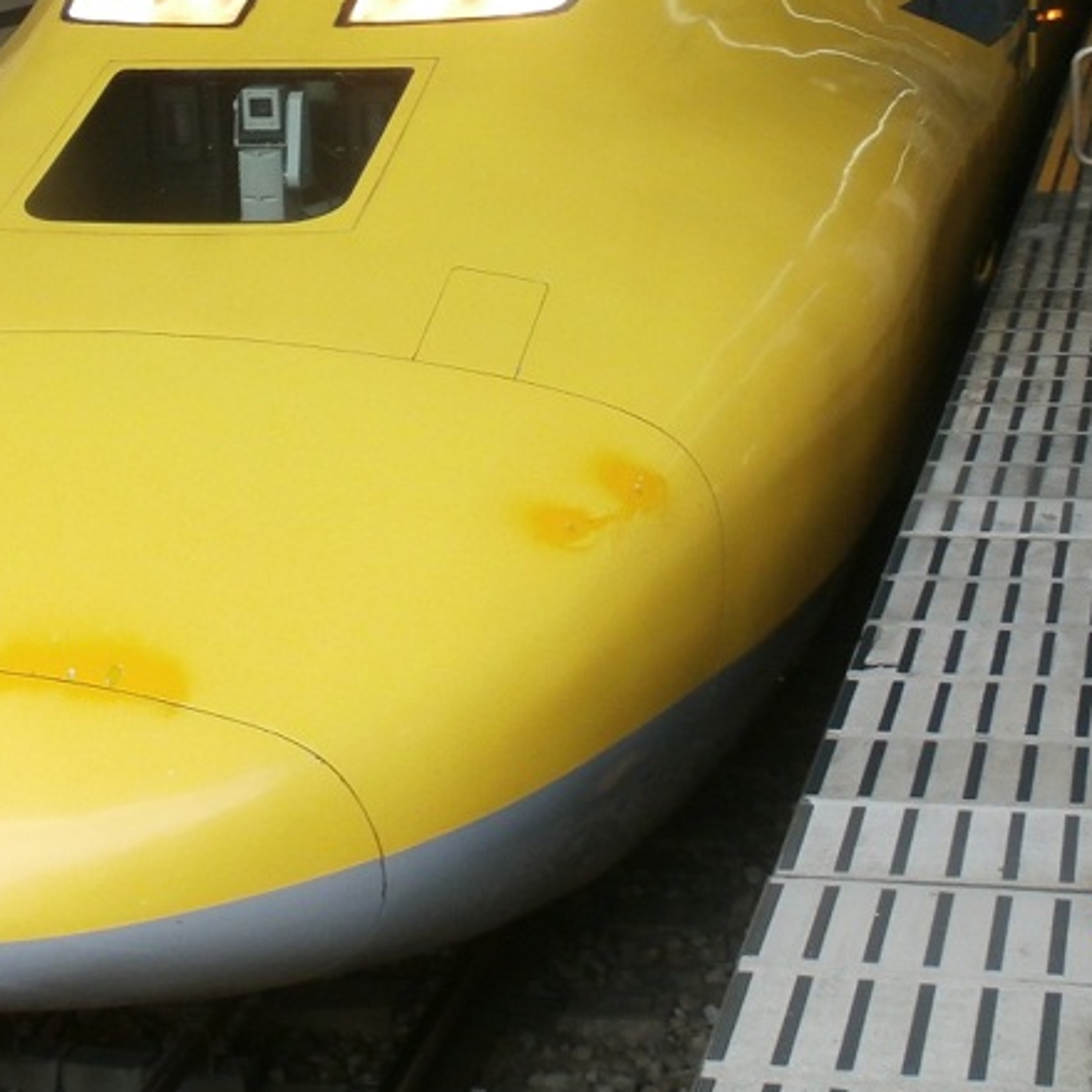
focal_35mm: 76
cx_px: 328
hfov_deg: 22.6
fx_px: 2712
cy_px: 165
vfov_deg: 22.3
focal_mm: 6.6
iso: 200
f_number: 3.5
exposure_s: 1/160
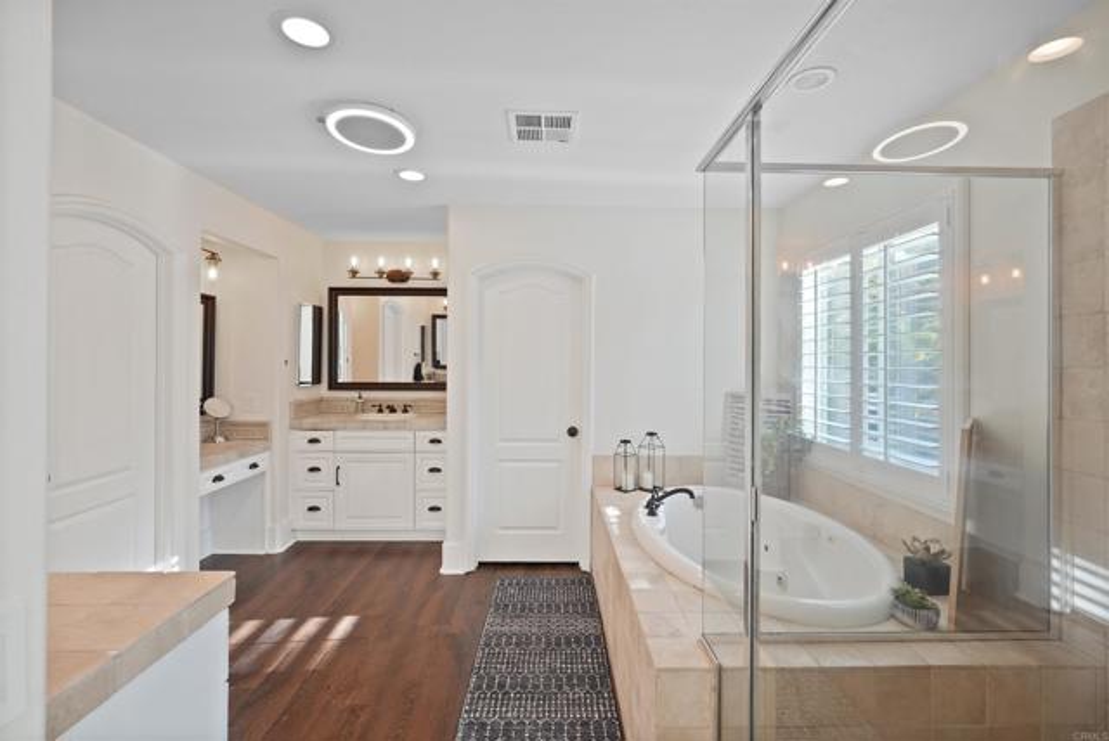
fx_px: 493
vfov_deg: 73.9
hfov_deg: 96.7
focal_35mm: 16
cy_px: 370
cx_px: 554
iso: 160
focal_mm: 16
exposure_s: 1/15
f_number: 4
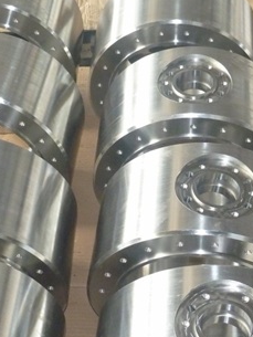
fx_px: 643
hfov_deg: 22.2
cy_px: 212
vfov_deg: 29.3
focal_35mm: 66
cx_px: 97
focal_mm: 5
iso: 400
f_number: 3.3
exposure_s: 1/80
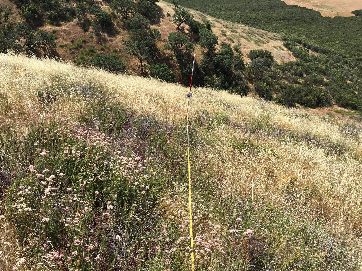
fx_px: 303
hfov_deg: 61.7
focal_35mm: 29
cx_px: 181
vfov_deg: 48.2
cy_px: 136
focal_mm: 4.15
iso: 25
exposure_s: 1/1500
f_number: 2.2
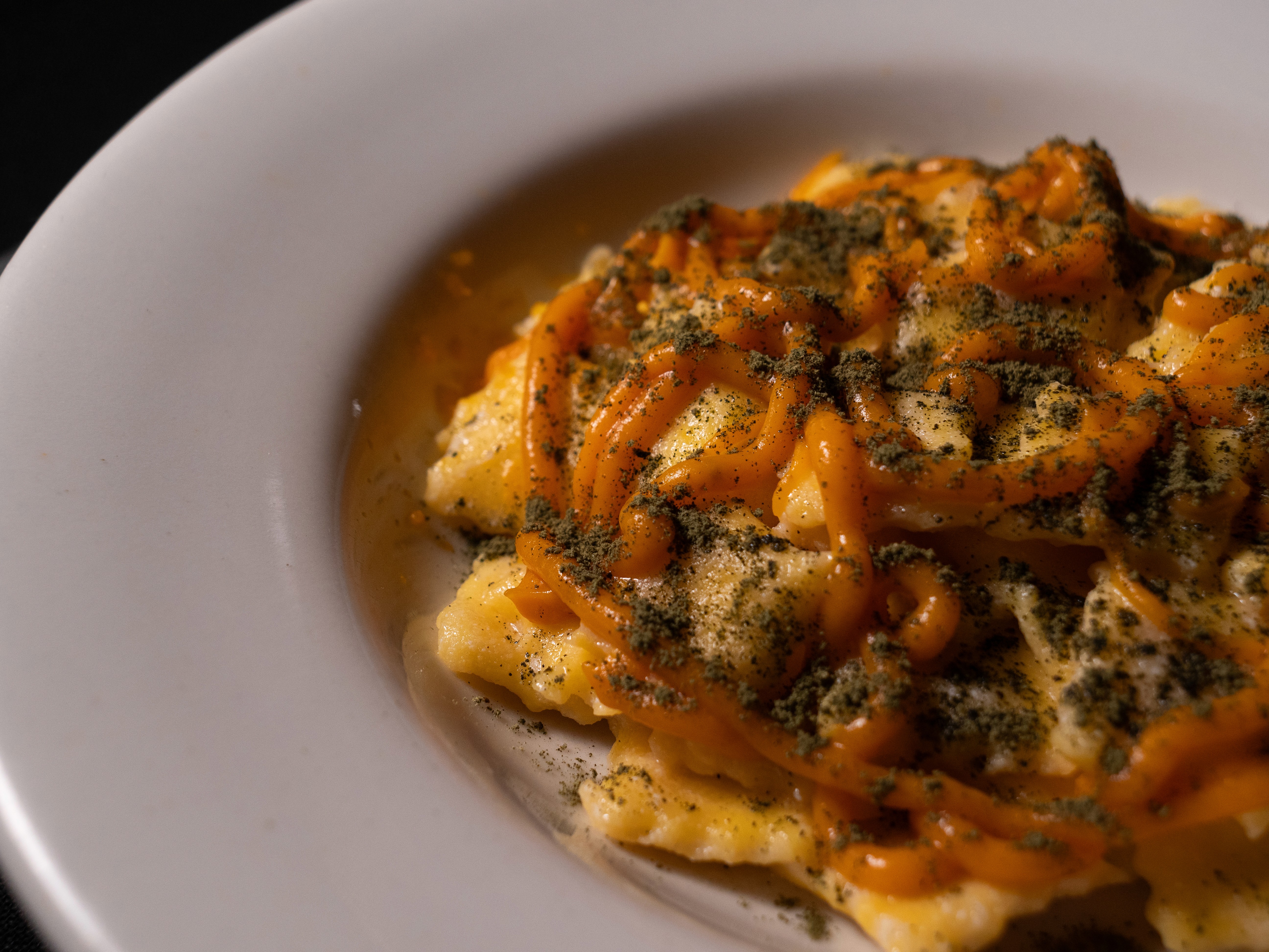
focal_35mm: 52
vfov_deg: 28.0
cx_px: 634
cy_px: 476
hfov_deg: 36.8
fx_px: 1906
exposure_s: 1/200
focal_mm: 24
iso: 400
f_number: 4.5
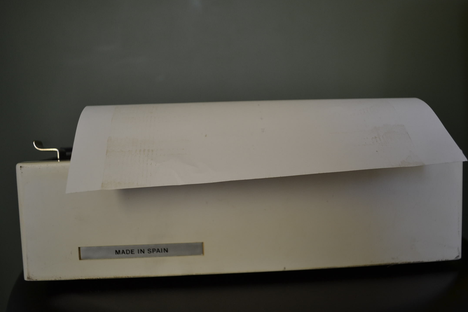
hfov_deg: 63.7
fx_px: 377
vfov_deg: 45.0
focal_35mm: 29
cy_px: 160
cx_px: 237
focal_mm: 18
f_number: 3.5
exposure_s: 1/60
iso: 400
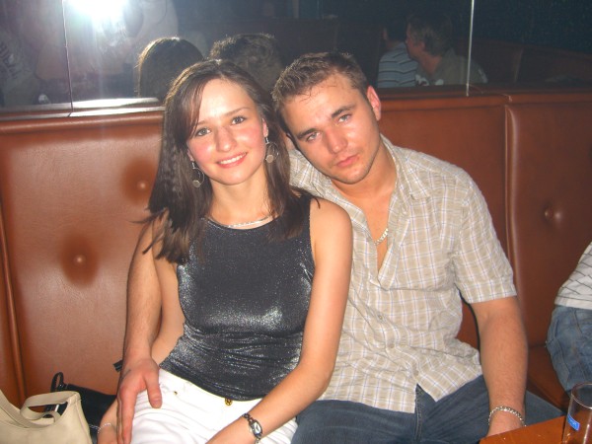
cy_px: 222
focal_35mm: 38
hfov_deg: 49.0
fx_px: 650
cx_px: 296
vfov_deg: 37.7
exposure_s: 1/60
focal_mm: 7.9
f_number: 2.8
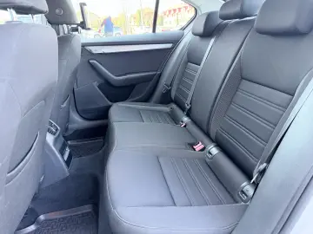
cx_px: 156
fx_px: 217
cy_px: 117
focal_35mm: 24
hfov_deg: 71.6
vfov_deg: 56.8
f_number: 1.78
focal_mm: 6.76
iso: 250
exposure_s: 1/60
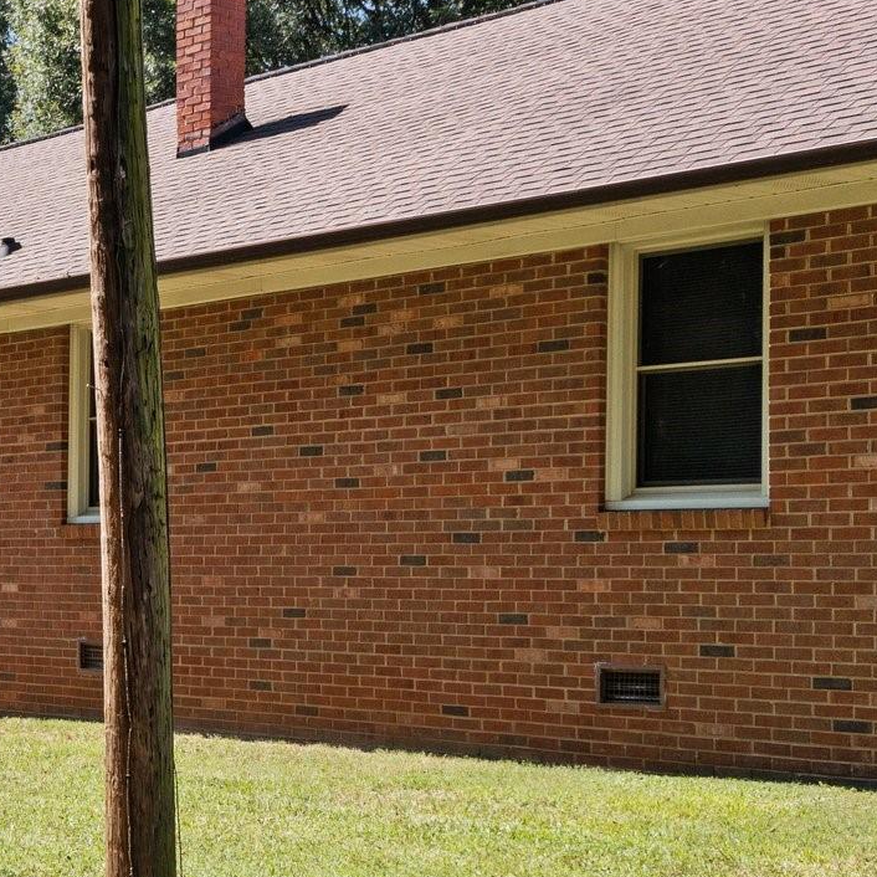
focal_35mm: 69
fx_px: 1978
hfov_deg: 23.6
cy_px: 530
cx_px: -53
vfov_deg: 25.0
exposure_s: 1/320
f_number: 5.6
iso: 100
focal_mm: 10.26
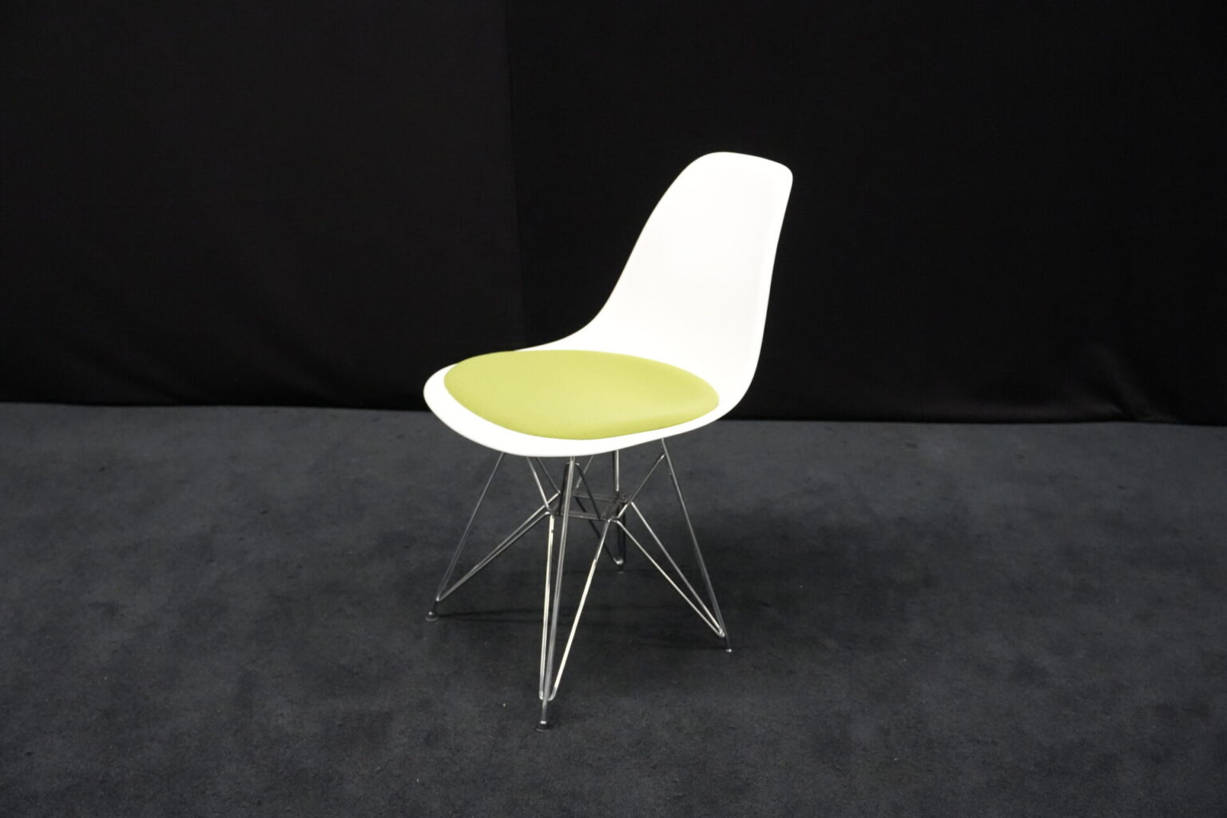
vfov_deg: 35.1
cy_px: 409
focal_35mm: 38
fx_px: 1295
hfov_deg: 50.7
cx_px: 614
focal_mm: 38
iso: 10000
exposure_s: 1/160
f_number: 4
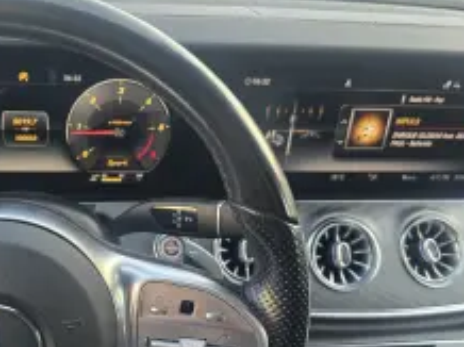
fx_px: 509
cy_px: 196
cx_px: 130
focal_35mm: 38
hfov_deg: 47.6
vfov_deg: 37.6
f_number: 1.7
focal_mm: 6.3
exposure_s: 1/55
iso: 64
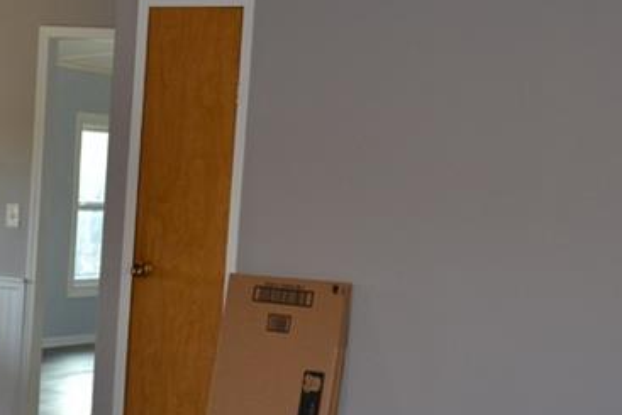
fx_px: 1590
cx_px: 108
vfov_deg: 14.9
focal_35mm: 92
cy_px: 252
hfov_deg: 21.8
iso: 450
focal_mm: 22
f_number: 4
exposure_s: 1/60
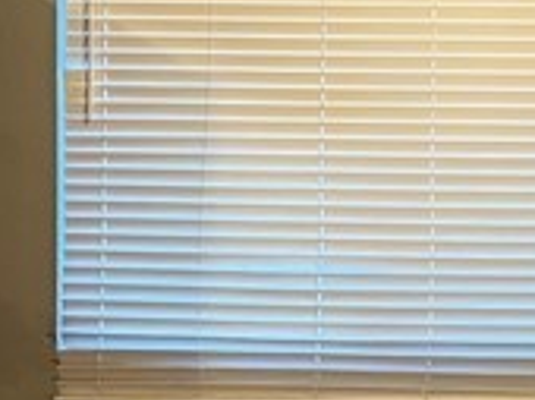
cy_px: 139
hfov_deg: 12.5
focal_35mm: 157
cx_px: 519
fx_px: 2423
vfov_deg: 9.4
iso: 400
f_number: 1.6
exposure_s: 1/40
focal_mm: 5.96
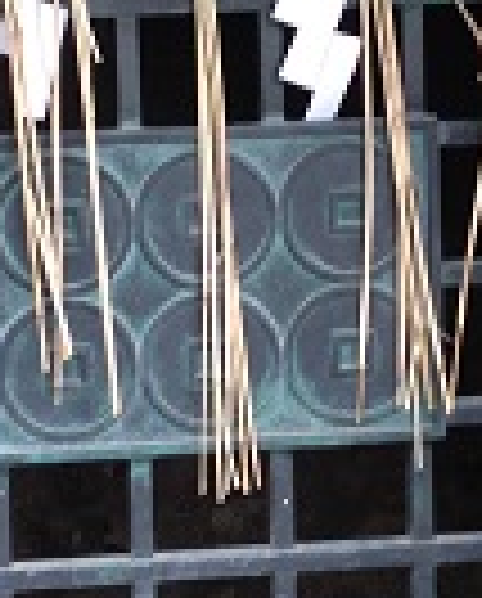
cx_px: 198
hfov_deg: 9.8
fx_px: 2808
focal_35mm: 158
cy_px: 88
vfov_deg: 12.1
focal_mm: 4.12
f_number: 2.4
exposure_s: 1/24
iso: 64
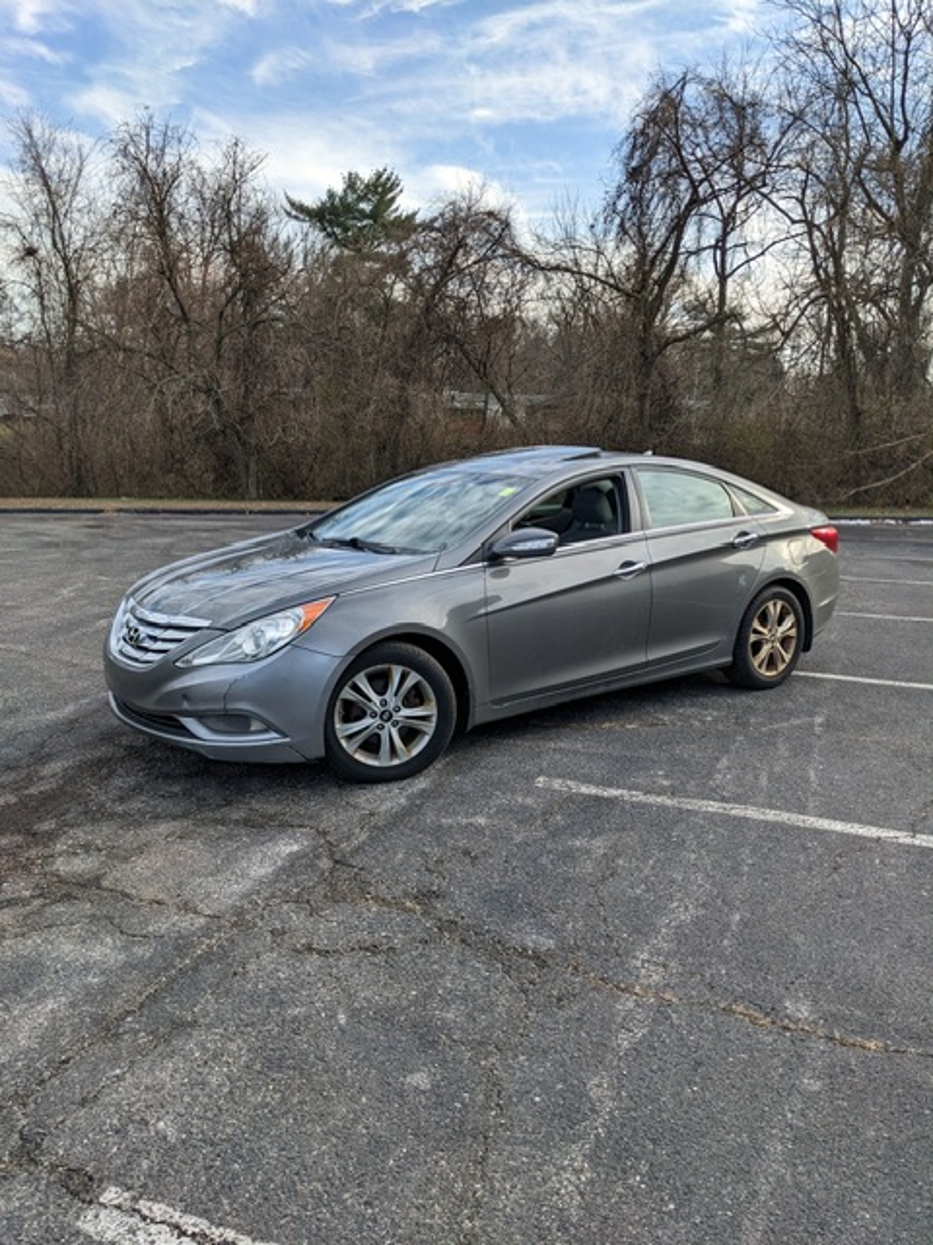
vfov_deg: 65.3
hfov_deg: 51.4
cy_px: 622
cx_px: 466
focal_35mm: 27
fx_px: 970
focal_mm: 4.38
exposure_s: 1/1957
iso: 67
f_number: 1.73
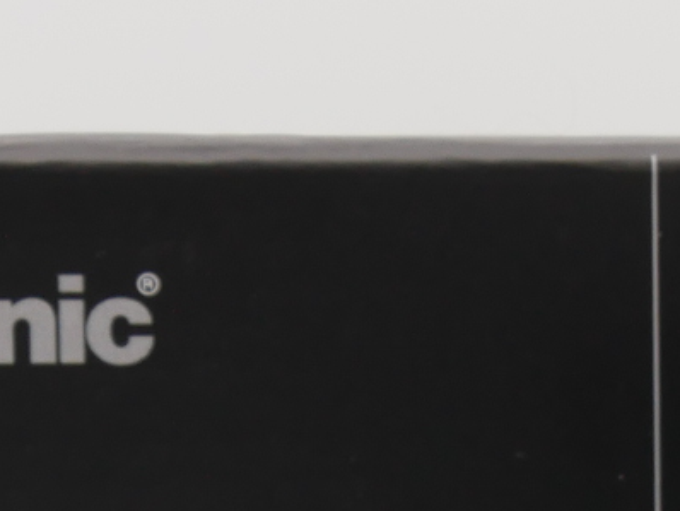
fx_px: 8295
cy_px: 1210
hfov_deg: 4.7
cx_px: 940
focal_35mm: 422
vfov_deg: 3.5
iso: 200
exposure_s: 1/3.2
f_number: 6.3
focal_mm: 37
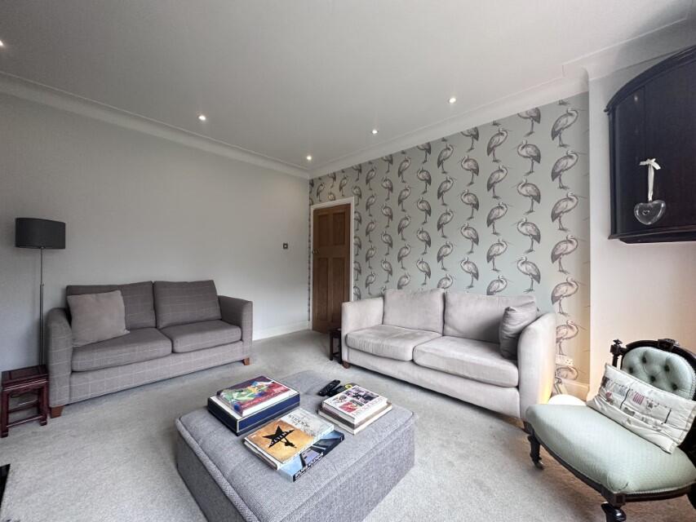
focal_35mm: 14
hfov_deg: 102.1
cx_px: 348
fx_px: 282
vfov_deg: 85.7
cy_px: 261
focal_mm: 2.22
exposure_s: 1/50
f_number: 2.2
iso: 250
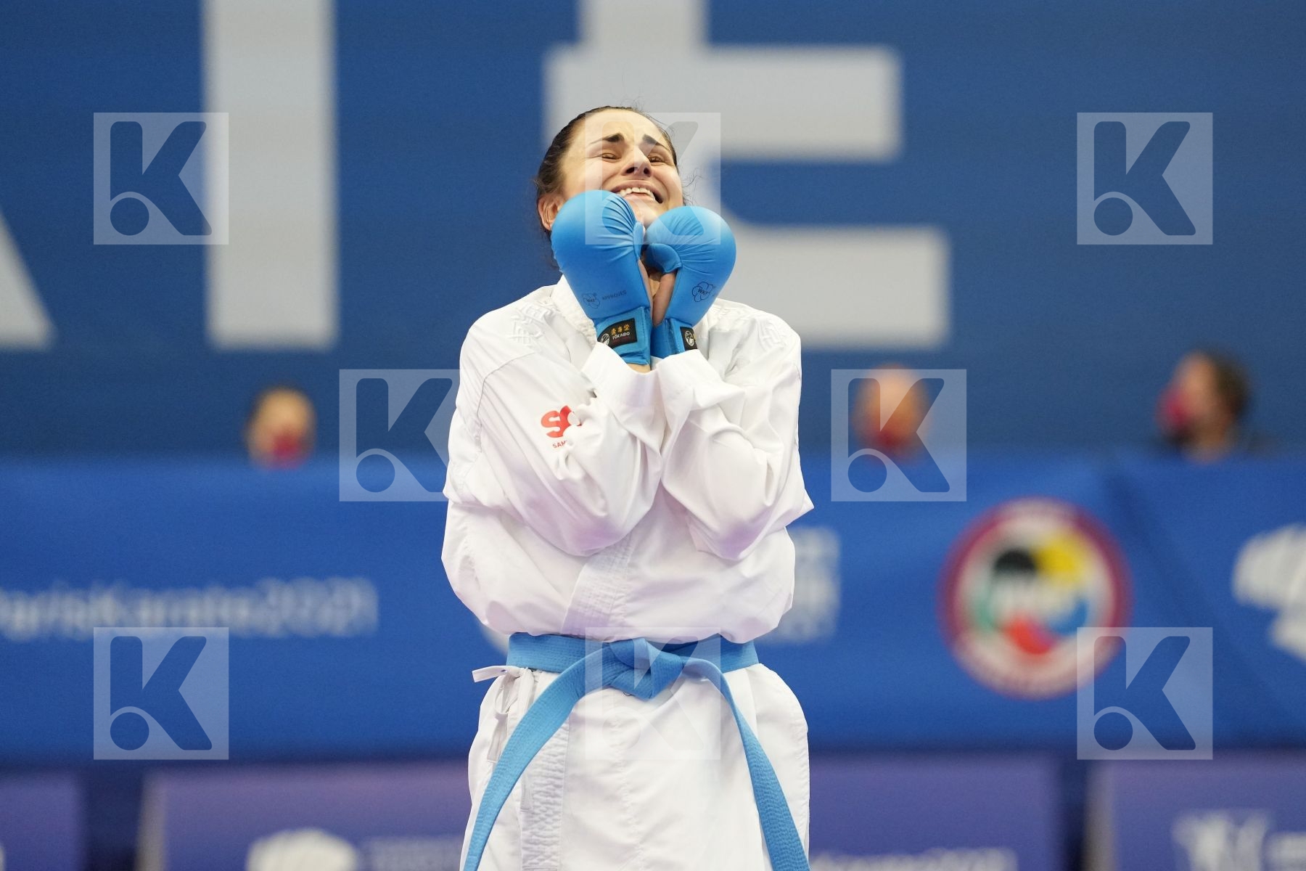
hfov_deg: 10.3
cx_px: 653
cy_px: 436
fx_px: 7255
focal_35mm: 200
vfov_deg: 6.9
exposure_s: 1/1000
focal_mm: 200
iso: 2500
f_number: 2.8
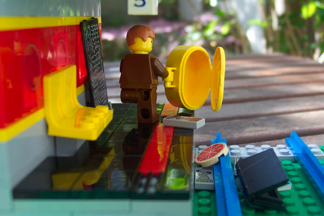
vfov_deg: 26.0
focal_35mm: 52
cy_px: 118
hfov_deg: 38.0
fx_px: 468
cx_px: 194
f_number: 2.8
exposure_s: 1/250
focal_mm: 8
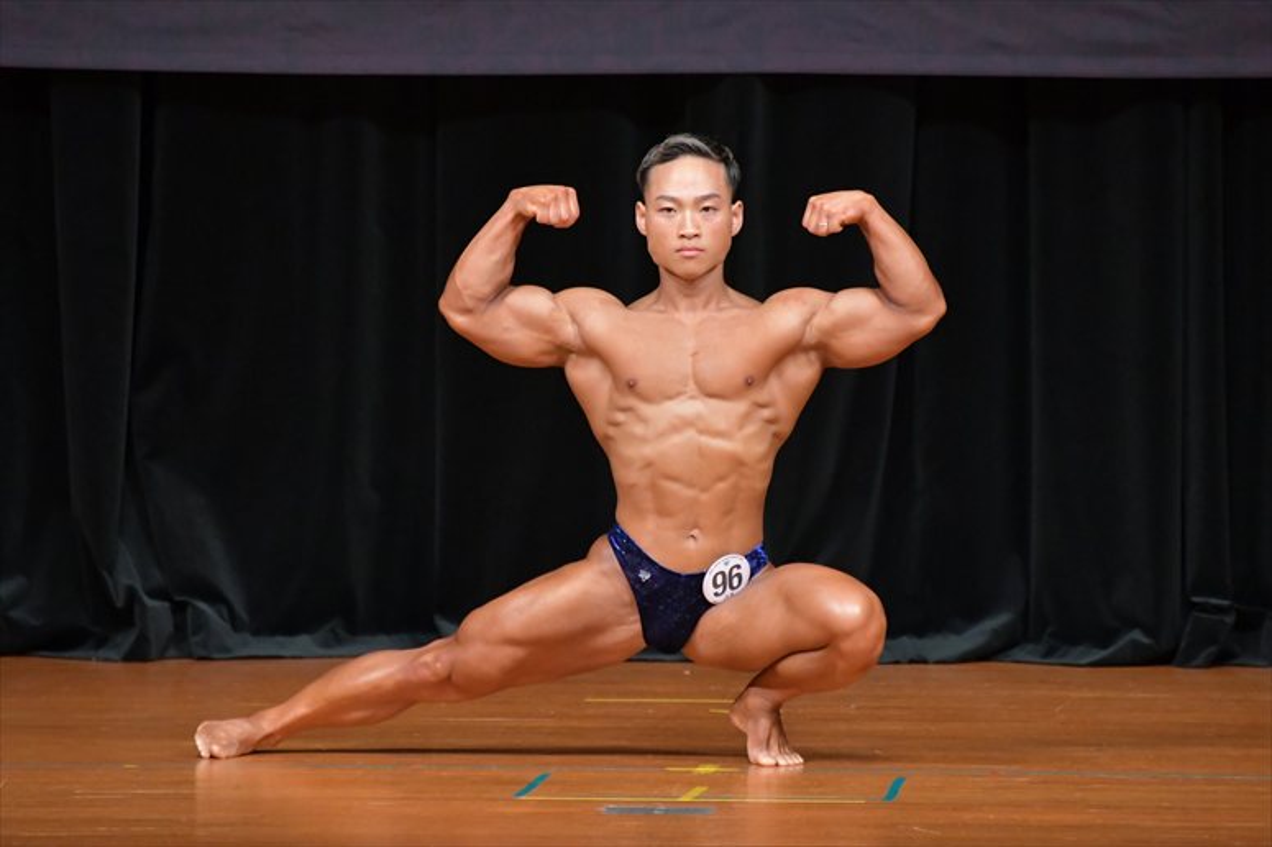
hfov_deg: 4.6
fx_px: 15892
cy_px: 424
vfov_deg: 3.1
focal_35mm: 450
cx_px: 636
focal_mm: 300
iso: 5000
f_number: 5.6
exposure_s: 1/400
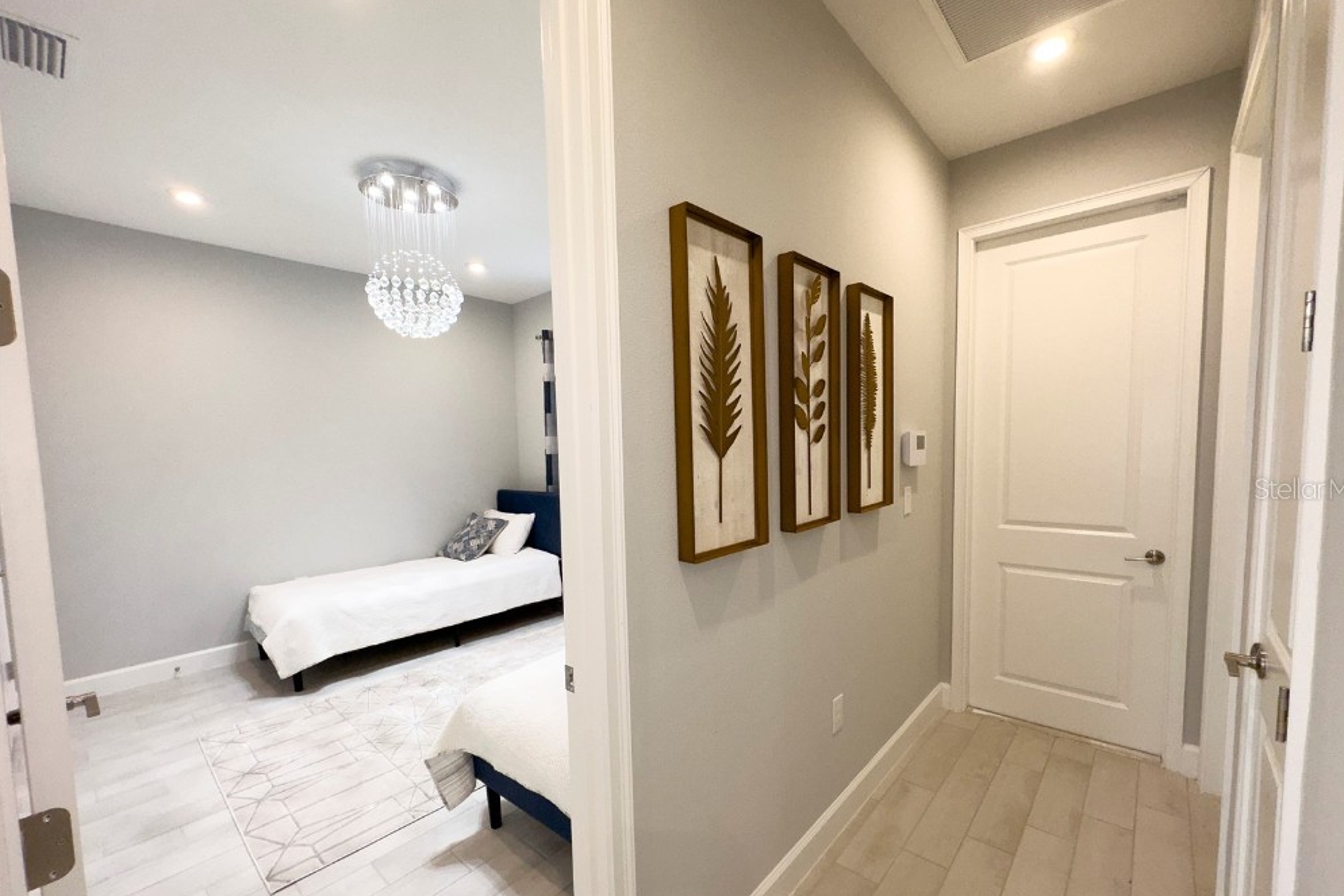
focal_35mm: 15
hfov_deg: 100.4
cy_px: 488
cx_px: 690
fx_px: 560
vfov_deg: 77.2
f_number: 2.2
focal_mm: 2.22
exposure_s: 1/120
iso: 100
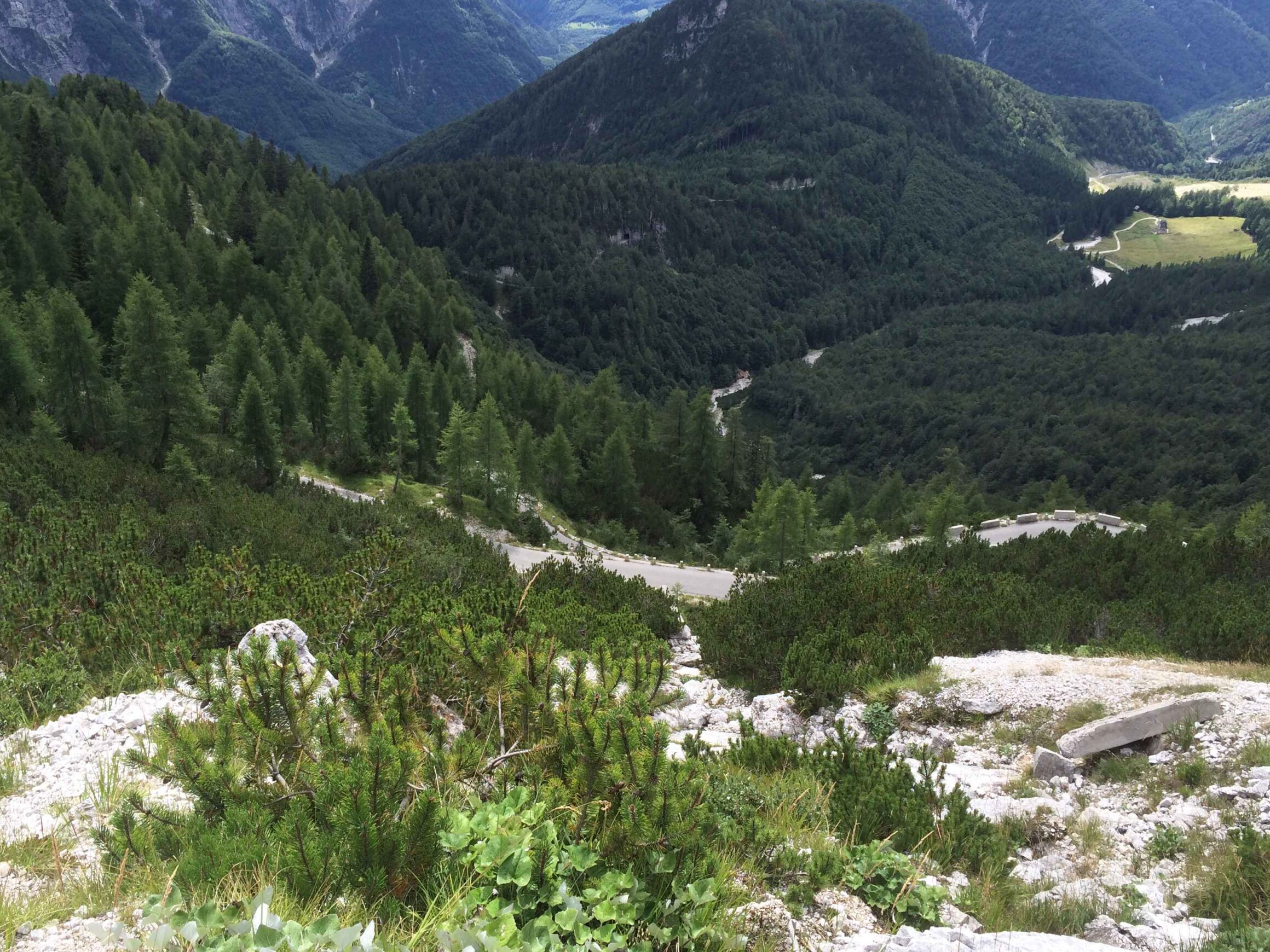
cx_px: 600
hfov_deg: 56.8
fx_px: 1174
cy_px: 488
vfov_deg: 44.2
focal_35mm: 32
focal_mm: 4.15
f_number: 2.2
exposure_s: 1/805
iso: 32
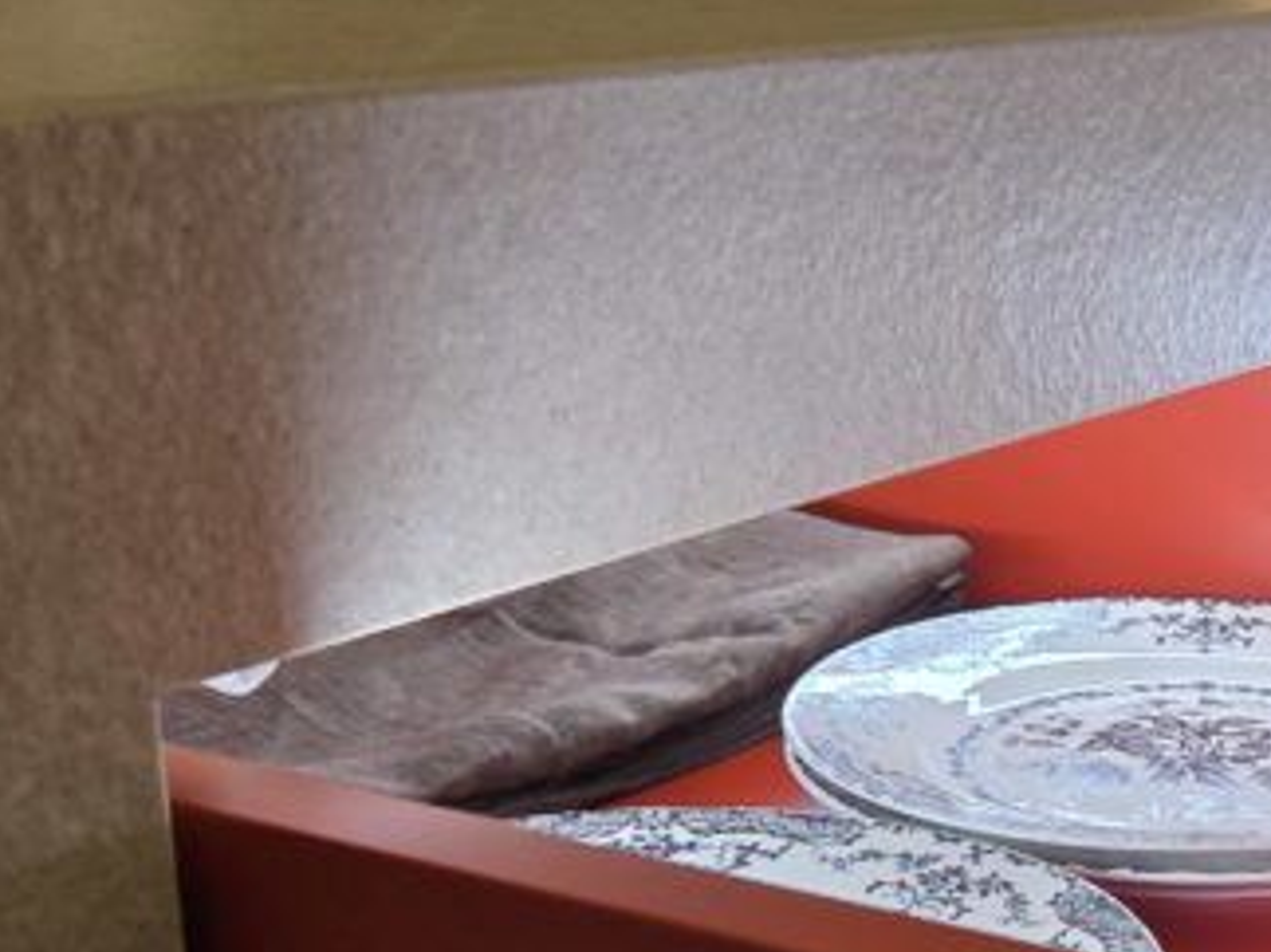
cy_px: 736
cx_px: 1271
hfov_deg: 25.4
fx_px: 2679
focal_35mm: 73
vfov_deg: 20.0
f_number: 1.8
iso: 250
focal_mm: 5.4
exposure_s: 1/50
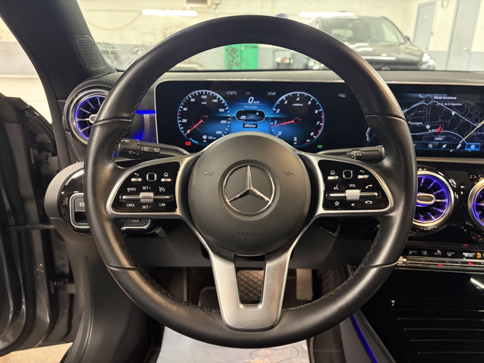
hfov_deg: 67.3
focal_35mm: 26
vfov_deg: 53.1
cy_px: 182
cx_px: 242
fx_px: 364
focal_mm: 5.96
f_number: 1.6
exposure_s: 1/40
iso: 640
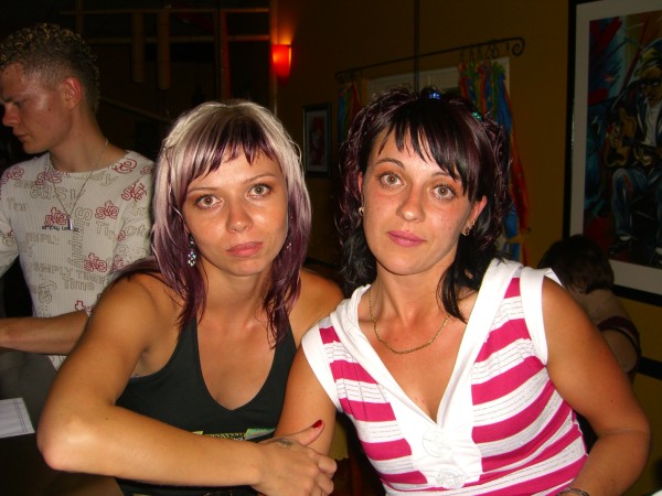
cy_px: 248
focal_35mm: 38
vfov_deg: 37.7
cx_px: 331
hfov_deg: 49.0
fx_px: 727
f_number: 2.8
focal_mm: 7.9
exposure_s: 1/60
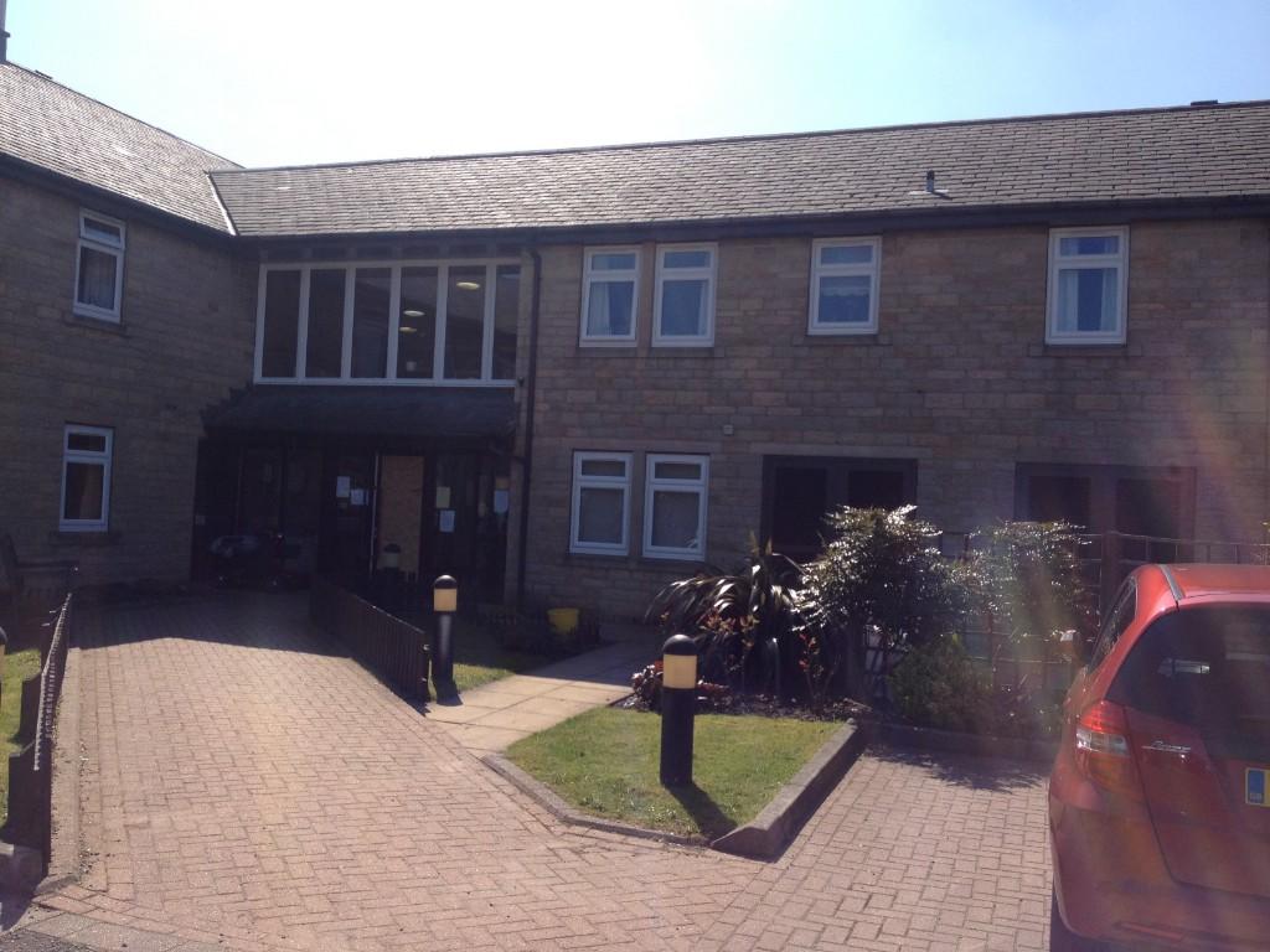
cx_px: 635
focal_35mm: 35
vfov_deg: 40.7
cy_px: 476
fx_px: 1284
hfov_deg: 52.6
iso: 50
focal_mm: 4.28
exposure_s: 1/1534
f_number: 2.4
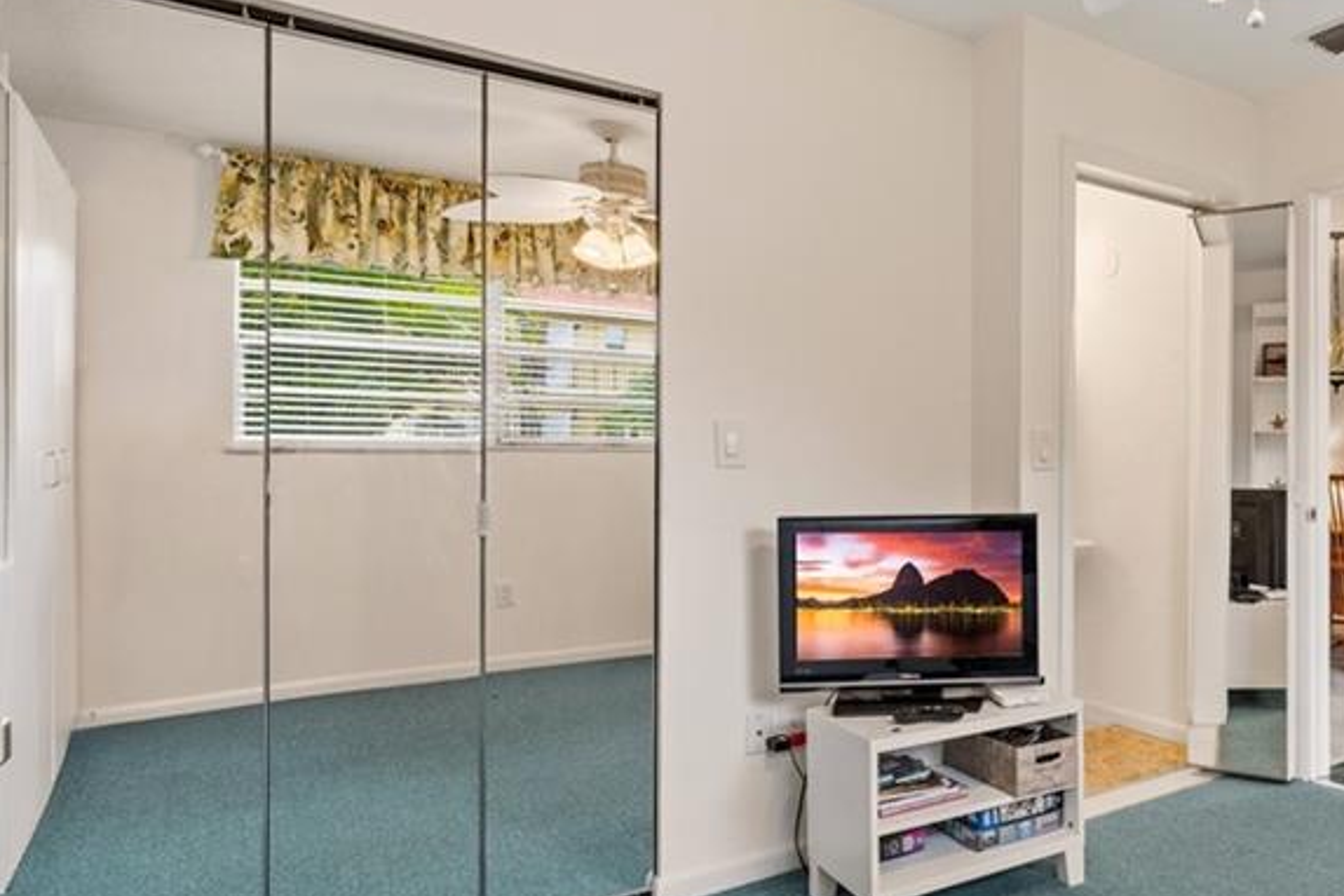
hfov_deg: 63.7
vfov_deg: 51.3
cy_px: 474
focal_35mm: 25
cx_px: 1121
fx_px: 933
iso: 250
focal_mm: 14
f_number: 9
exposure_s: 1/3
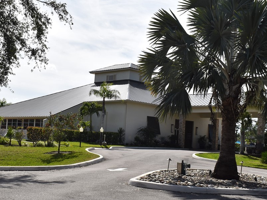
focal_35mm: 57
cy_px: 109
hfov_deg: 34.0
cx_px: 127
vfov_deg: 25.8
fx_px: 437
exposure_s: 1/200
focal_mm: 29
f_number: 14
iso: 100
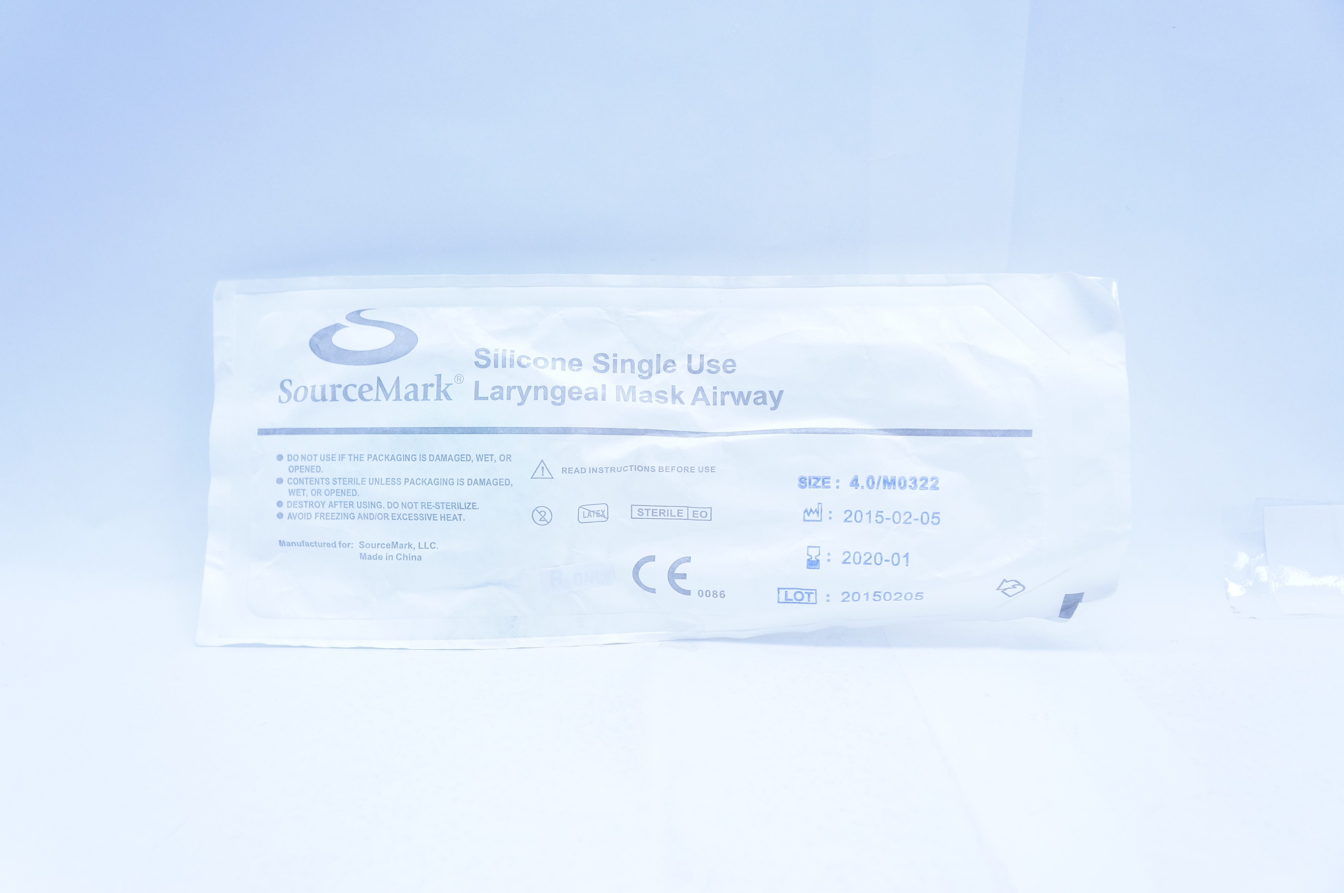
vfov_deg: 38.3
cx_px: 672
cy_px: 446
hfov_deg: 55.2
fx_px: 1287
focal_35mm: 34
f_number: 4
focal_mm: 23
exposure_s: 1/250
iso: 800
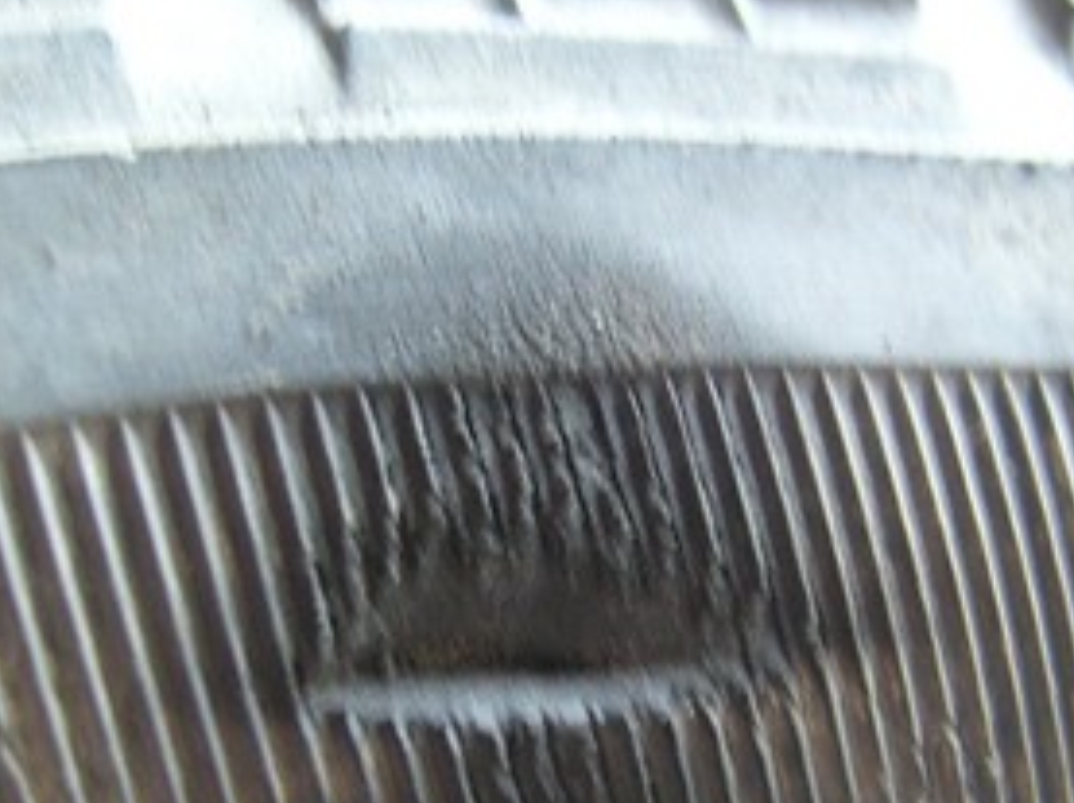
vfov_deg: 18.1
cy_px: 601
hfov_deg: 24.1
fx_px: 2510
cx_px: 597
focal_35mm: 81
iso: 125
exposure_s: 1/13
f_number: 2.8
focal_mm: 5.8
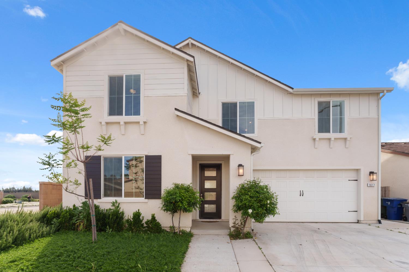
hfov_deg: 94.5
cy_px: 136
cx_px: 204
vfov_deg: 71.6
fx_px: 189
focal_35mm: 17
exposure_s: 1/160
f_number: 7.1
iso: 200
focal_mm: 11.1
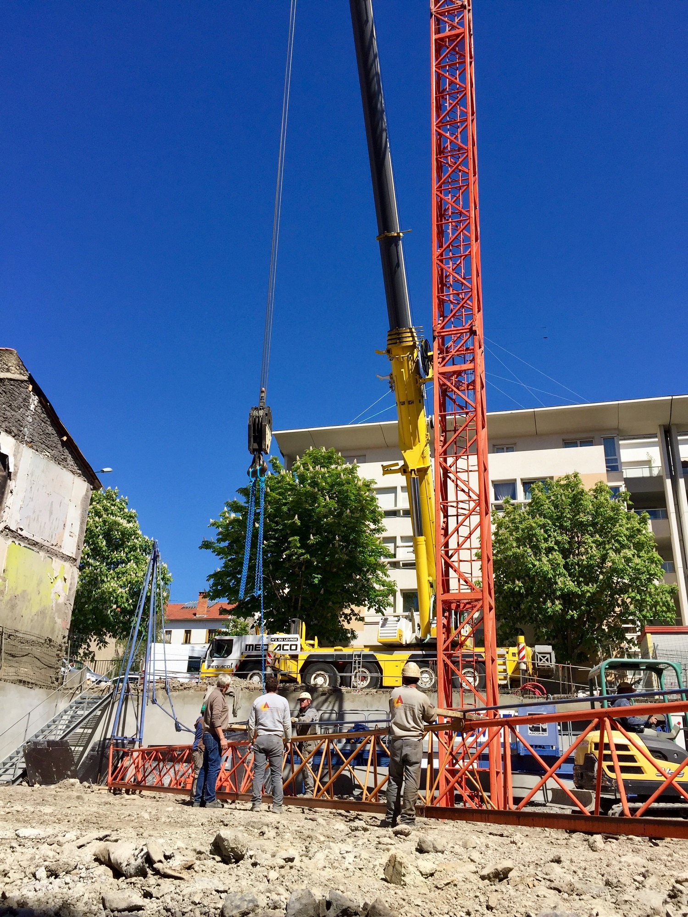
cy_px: 458
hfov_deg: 48.2
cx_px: 344
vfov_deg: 61.7
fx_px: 769
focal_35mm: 29
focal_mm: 4.15
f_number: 2.2
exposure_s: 1/2198
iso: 32
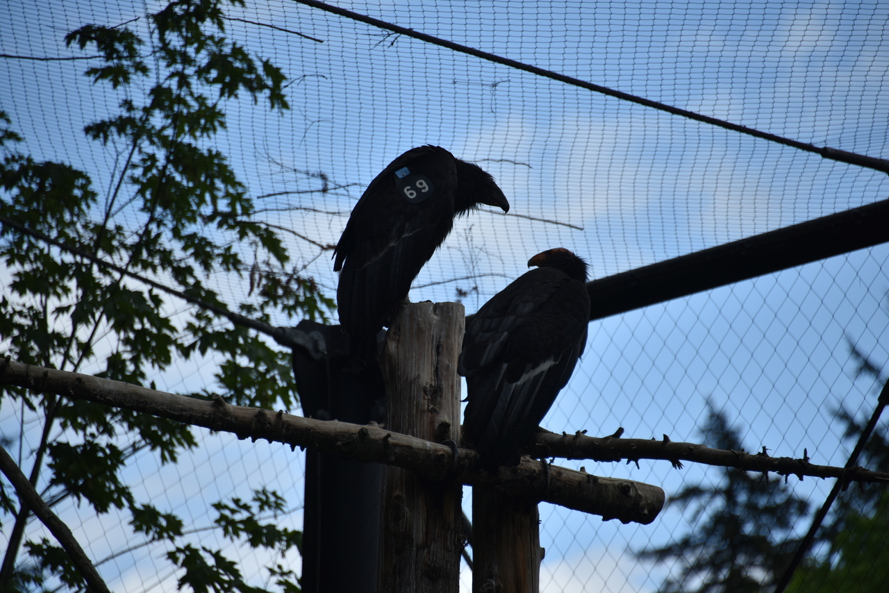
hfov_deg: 6.9
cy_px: 296
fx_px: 7410
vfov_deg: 4.6
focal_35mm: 300
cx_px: 444
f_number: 5.6
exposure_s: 1/640
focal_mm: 300
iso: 140
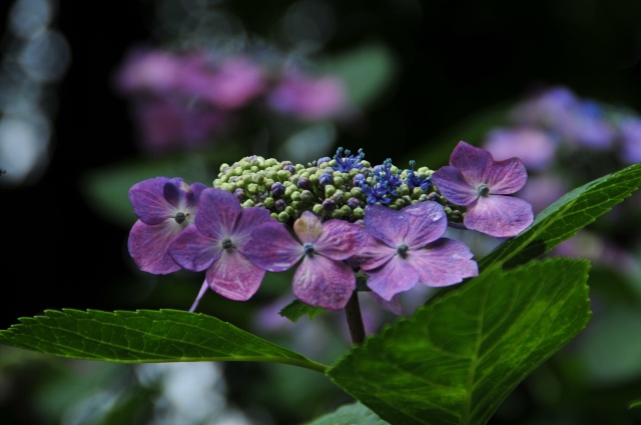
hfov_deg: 6.9
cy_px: 212
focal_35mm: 300
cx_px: 320
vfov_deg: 4.6
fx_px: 5335
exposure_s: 1/250
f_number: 8
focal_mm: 200
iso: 200
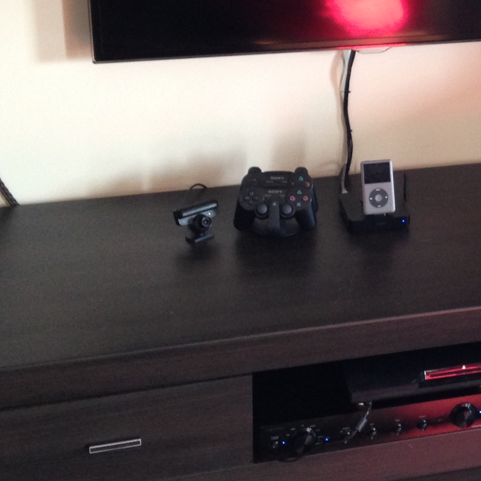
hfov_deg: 18.9
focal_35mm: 89
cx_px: 486
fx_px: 1399
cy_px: 74
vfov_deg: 19.2
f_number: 2.4
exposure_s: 1/20
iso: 125
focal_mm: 4.13
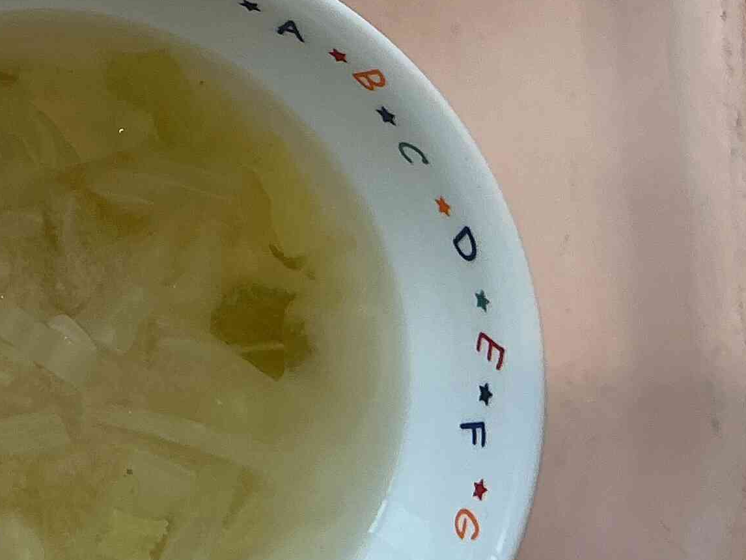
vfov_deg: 14.2
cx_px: -435
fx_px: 2199
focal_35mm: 102
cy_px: -72
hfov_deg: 17.1
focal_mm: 3
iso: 25
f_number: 1.8
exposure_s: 1/120
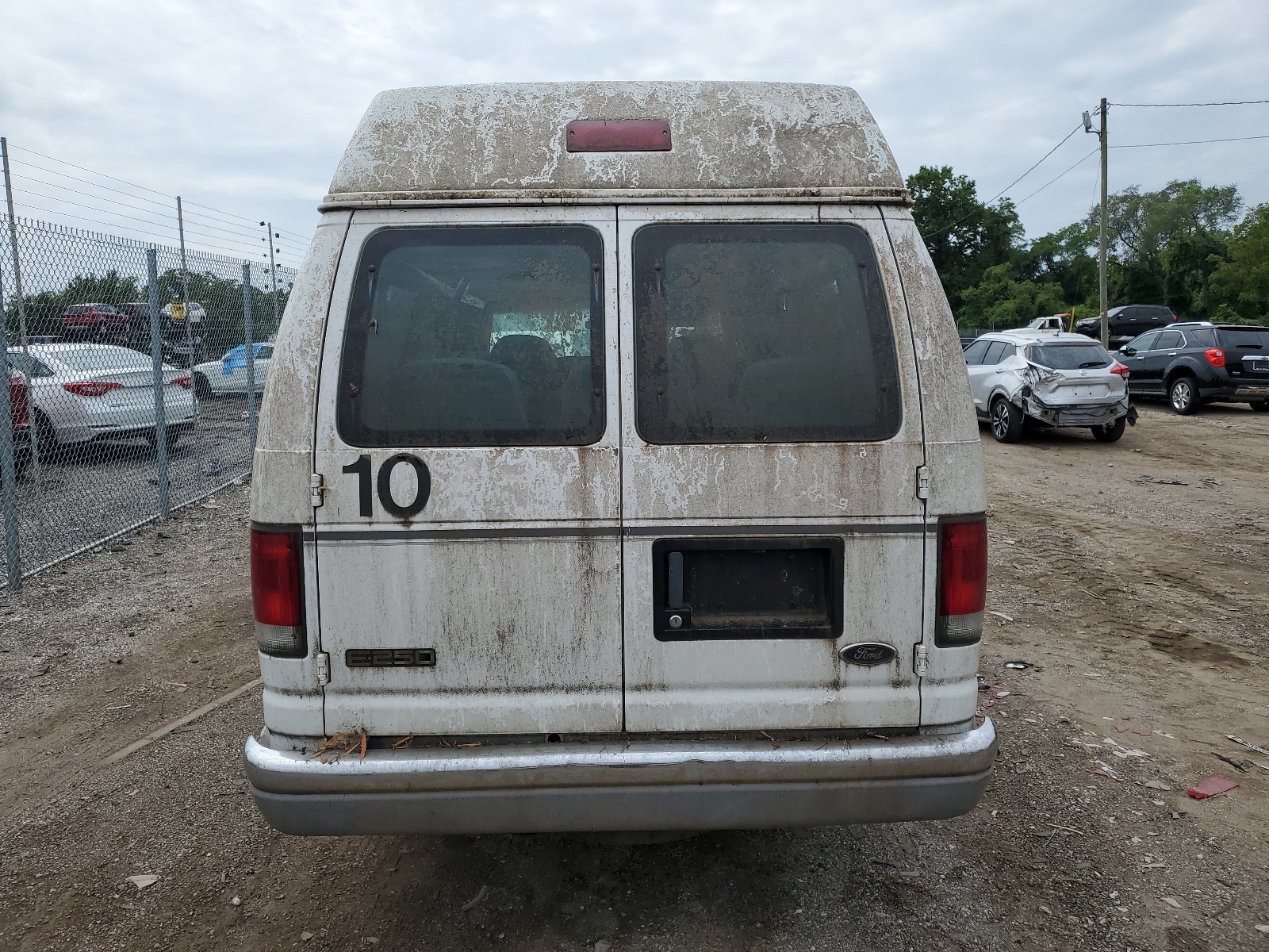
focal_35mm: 26
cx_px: 634
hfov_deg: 67.3
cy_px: 476
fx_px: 953
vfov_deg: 53.1
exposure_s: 1/5000
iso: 50
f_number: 1.5
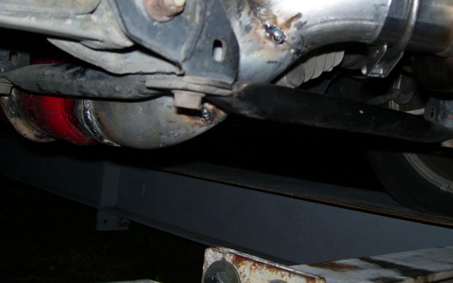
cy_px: 92
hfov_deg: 43.5
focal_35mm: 46
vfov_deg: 27.8
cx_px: 237
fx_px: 568
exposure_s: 1/60
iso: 80
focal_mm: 6
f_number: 2.7
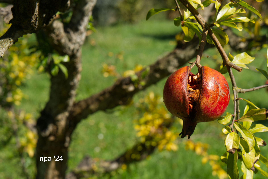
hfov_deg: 24.6
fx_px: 614
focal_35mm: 82
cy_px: 90
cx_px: 134
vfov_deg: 16.6
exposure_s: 1/320
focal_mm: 55
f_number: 8
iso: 160
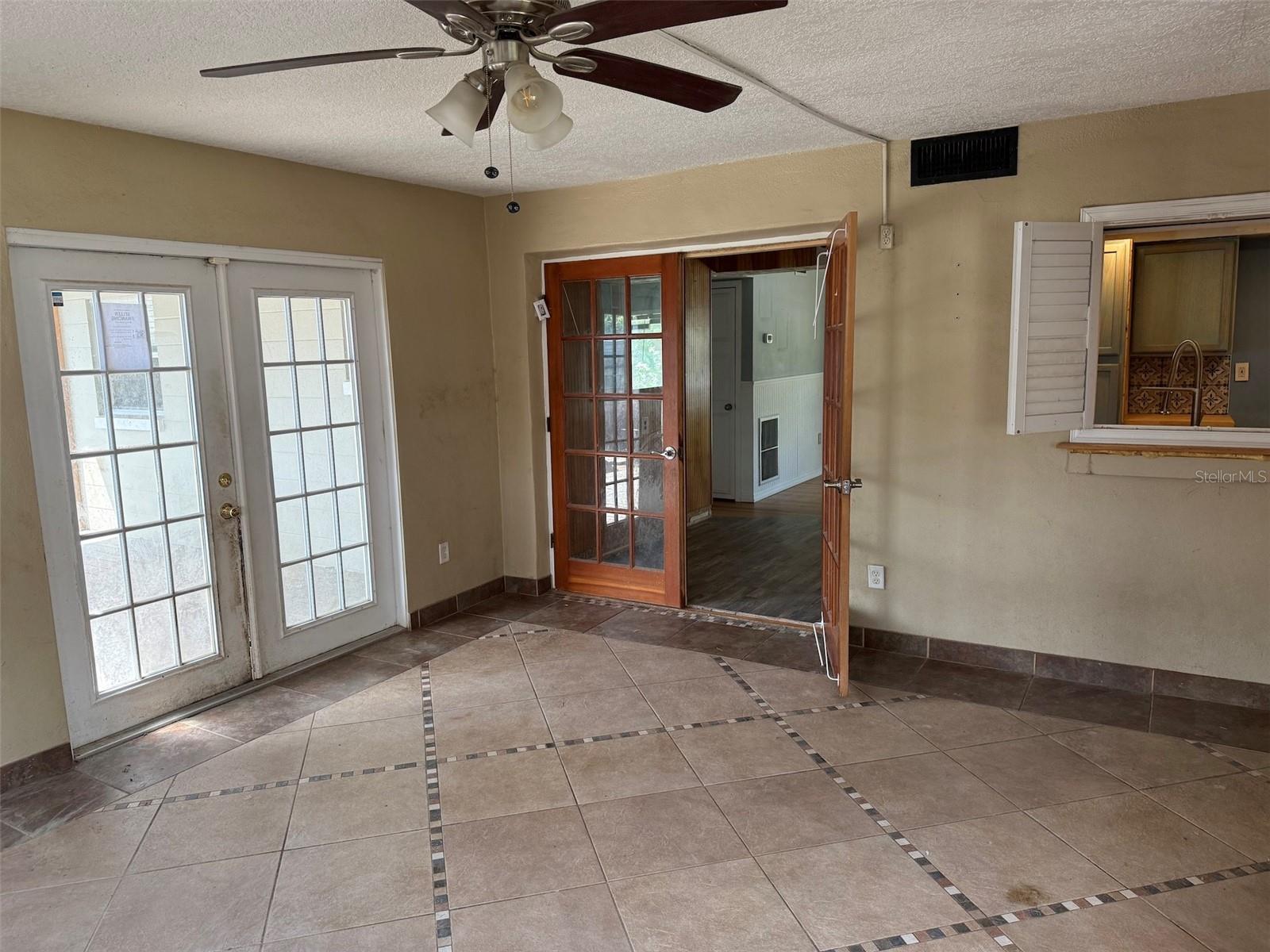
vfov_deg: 56.8
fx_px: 881
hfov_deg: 71.6
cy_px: 476
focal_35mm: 24
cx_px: 635
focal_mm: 6.76
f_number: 1.78
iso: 160
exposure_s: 1/231
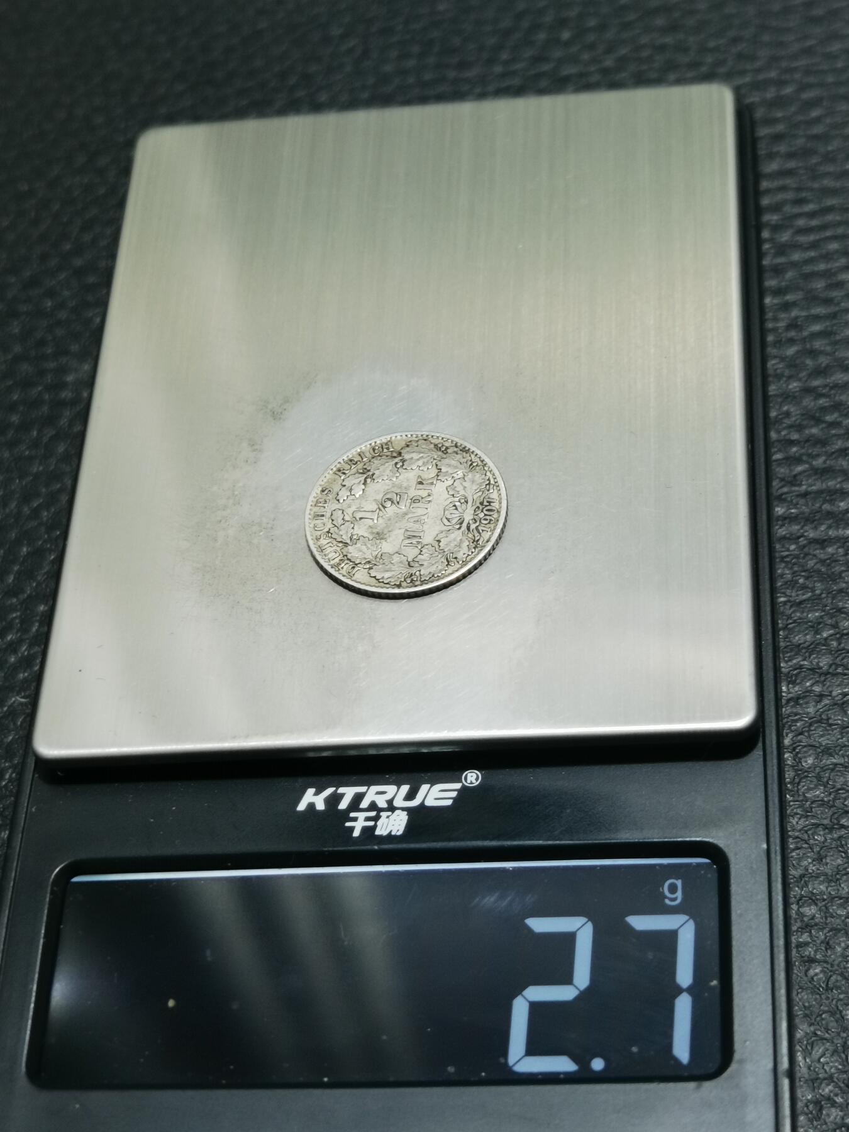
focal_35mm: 66
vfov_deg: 29.4
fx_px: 2158
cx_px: 424
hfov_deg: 22.3
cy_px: 566
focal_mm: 6.67
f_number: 1.9
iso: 100
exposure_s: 1/50
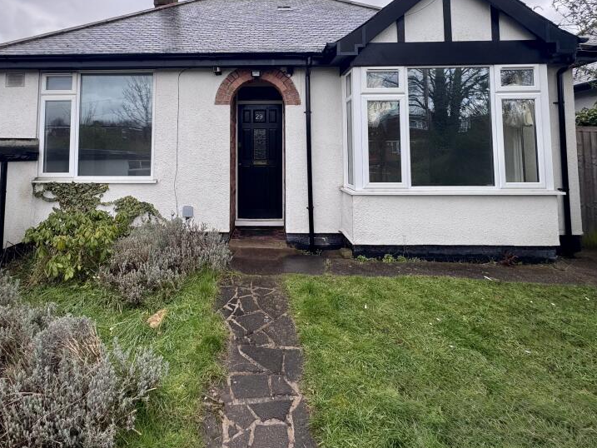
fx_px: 345
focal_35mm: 20
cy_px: 136
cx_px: 256
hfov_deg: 81.2
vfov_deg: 63.6
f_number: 2.2
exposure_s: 1/230
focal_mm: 2.22
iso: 40
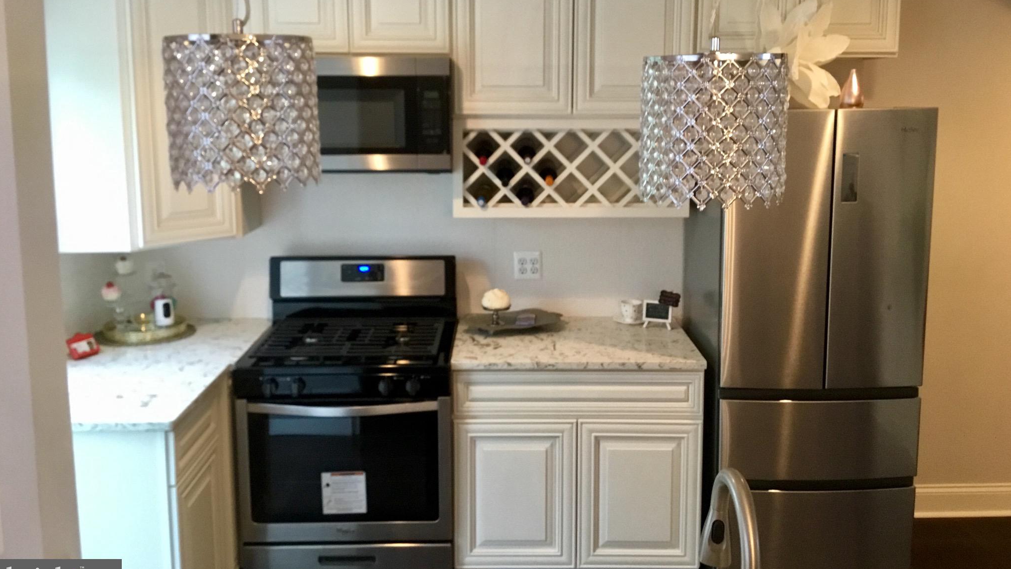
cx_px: 506
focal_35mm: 34
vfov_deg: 34.5
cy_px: 218
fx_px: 911
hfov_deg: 58.0
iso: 125
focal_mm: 3.3
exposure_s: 1/30
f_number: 2.4
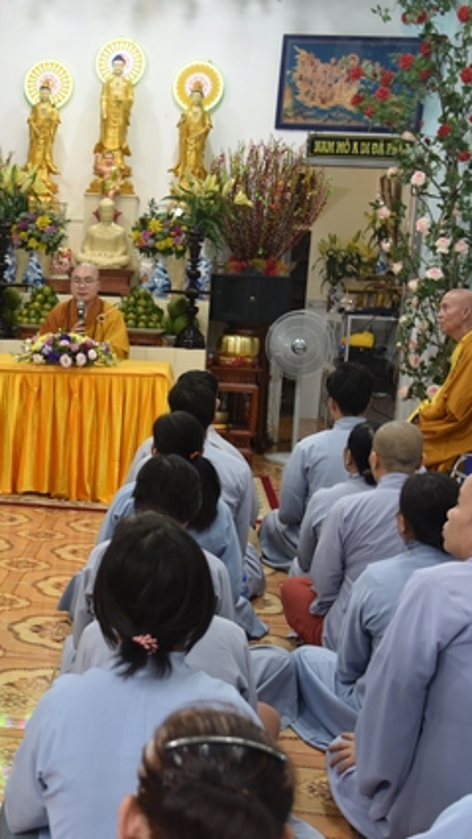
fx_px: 1135
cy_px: 422
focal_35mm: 51
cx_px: 30
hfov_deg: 22.8
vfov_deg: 40.6
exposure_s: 1/60
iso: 560
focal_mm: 32
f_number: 4
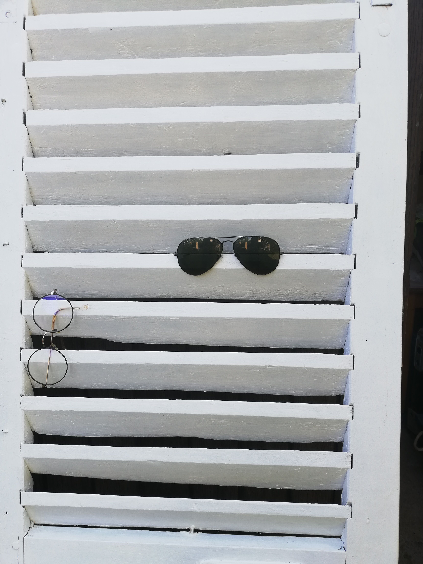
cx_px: 212
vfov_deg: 67.3
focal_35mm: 26
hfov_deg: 53.1
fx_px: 424
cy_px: 282
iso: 50
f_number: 2.2
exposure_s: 1/194
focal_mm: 3.81
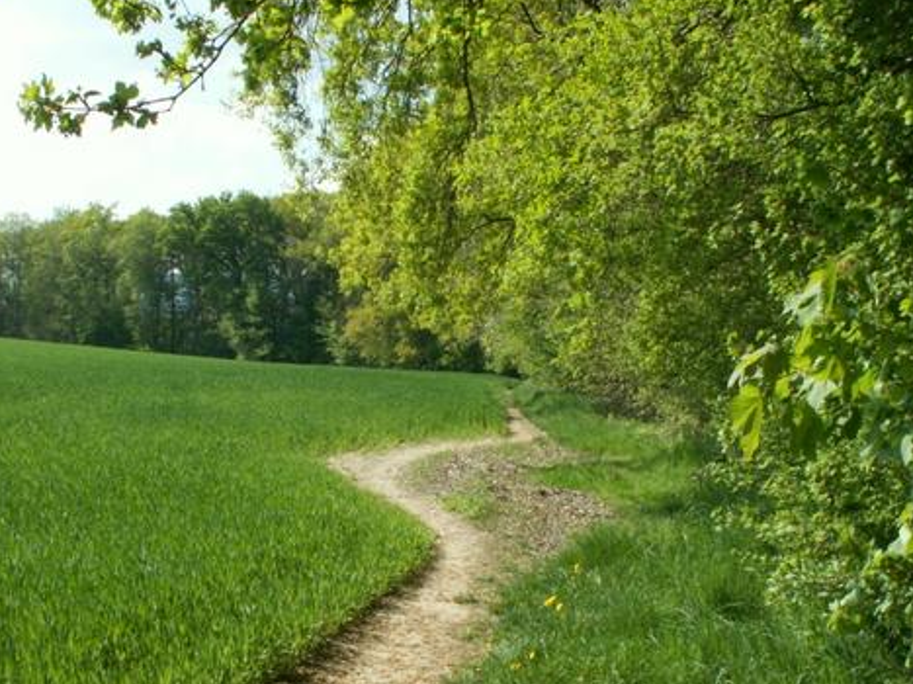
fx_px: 1266
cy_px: 418
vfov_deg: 30.2
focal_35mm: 48
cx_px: 420
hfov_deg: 39.6
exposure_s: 1/80
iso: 50
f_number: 8
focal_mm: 5.86
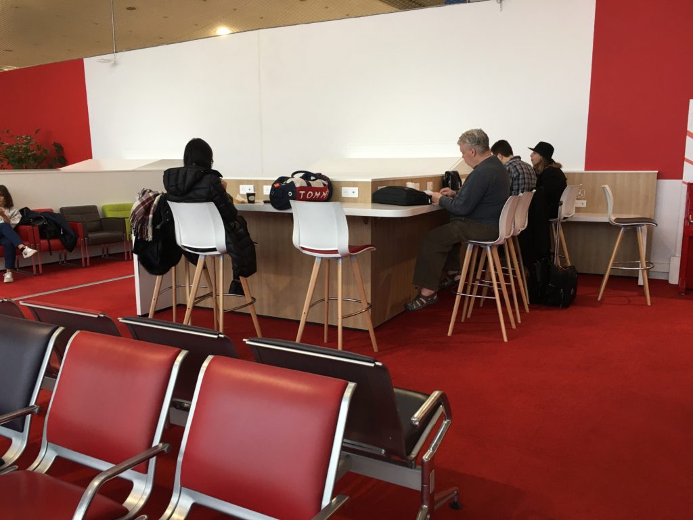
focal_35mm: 29
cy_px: 260
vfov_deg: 48.2
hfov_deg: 61.7
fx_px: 581
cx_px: 346
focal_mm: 4.15
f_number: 2.2
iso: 40
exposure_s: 1/17
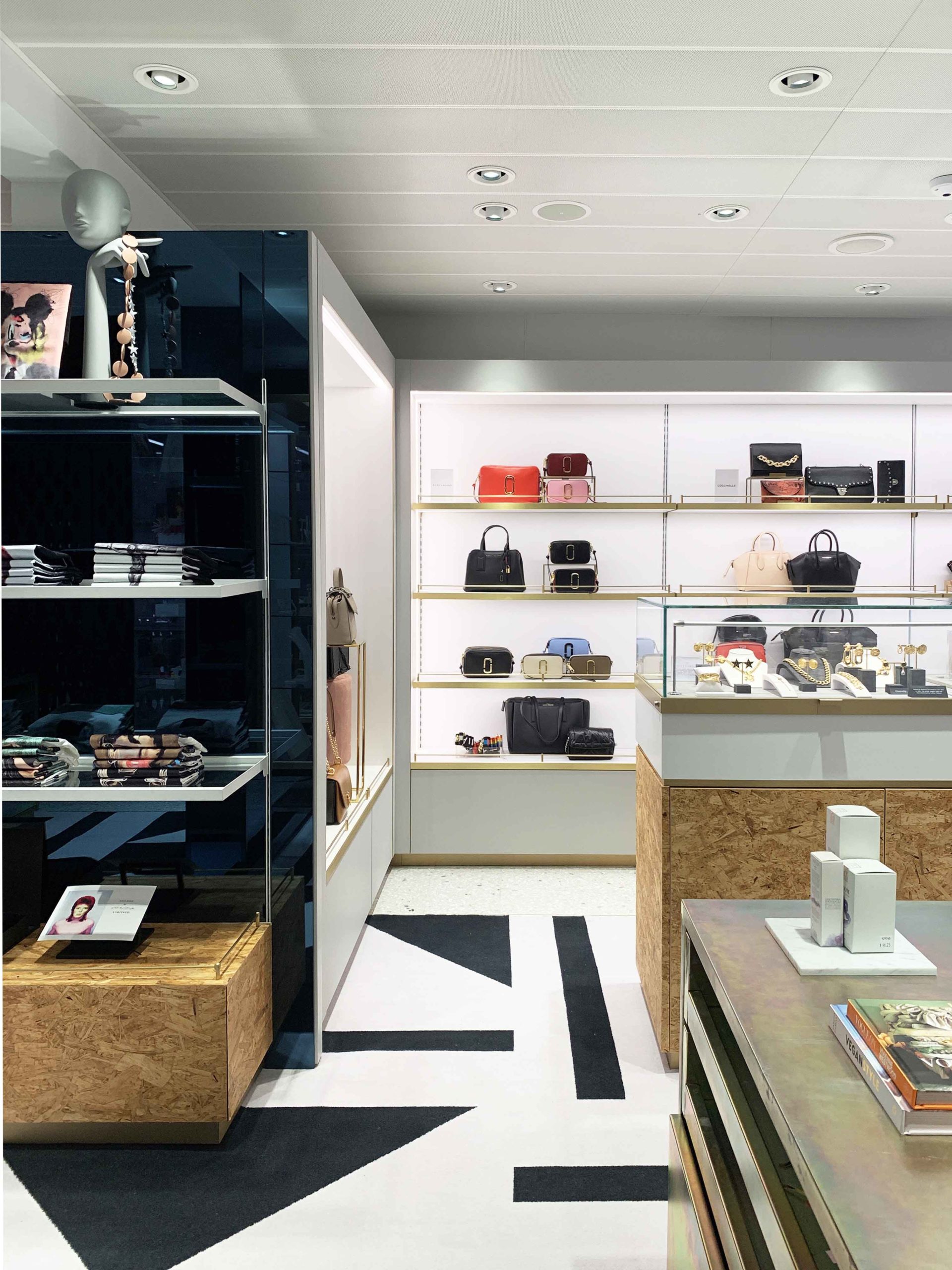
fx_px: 953
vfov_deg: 67.3
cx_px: 476
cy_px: 635
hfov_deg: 53.1
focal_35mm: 26
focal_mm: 4.25
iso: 64
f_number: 1.8
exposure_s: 1/85
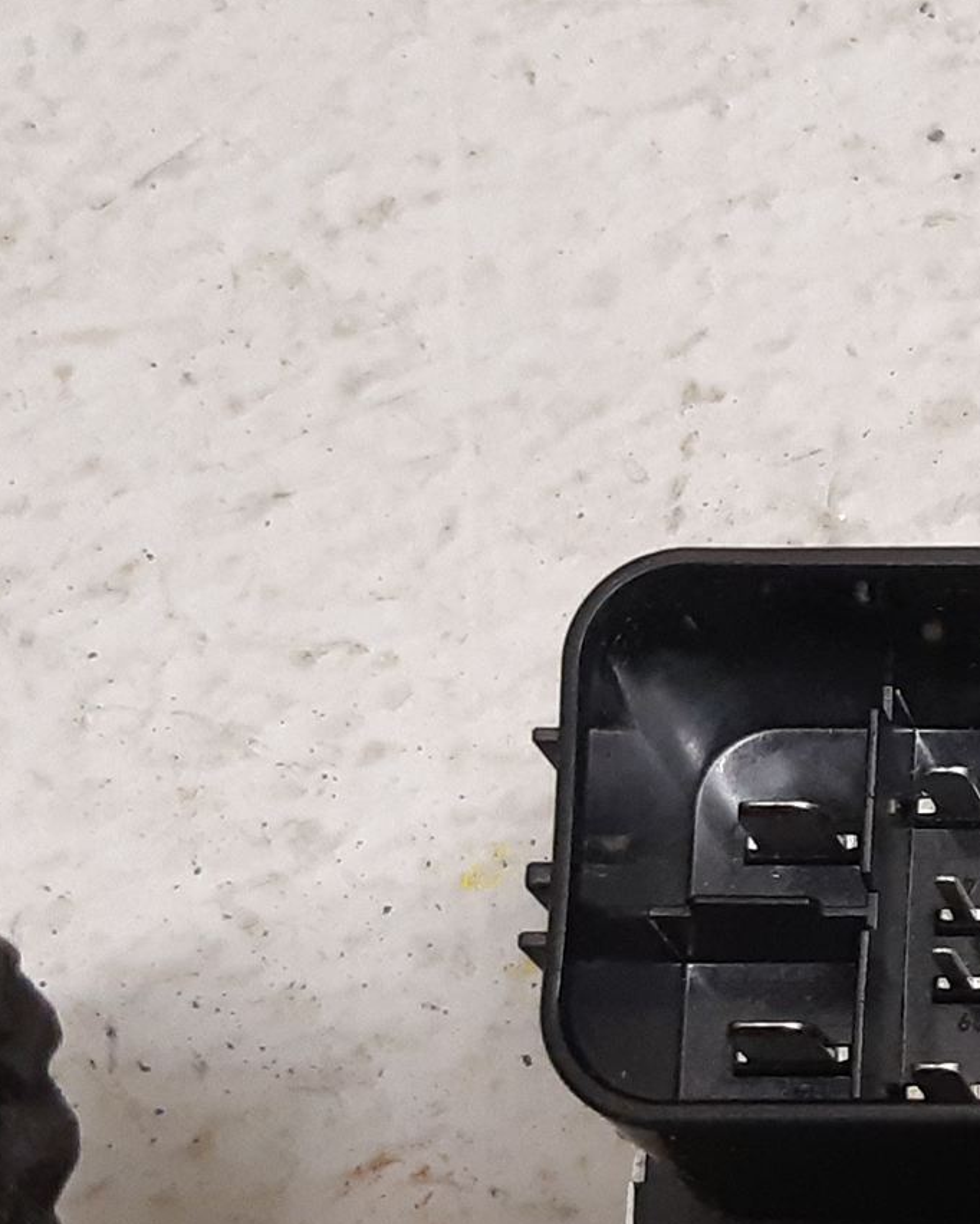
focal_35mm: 61
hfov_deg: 22.1
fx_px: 2211
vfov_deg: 30.2
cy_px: 978
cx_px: 1323
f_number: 1.7
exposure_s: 1/50
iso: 250
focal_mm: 3.93
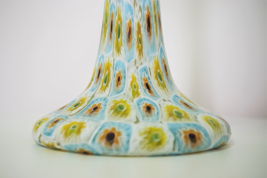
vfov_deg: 31.9
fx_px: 311
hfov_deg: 46.4
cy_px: 89
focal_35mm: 42
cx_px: 134
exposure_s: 1/60
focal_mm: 28.13
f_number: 4
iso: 200
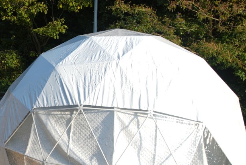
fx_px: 376
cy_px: 95
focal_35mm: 55
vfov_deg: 24.6
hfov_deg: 32.6
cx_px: -12
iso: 50
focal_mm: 20
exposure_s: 1/80
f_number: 8
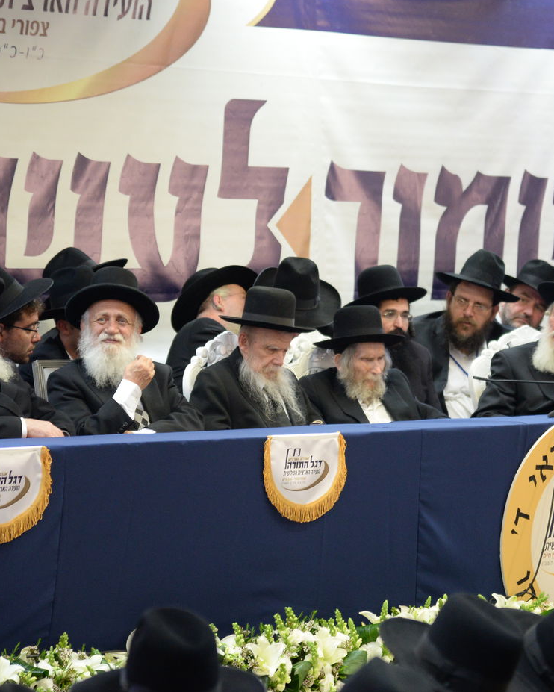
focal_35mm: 170
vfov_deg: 11.3
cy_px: 345
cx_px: 346
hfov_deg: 9.1
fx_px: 3483
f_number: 4
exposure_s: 1/60
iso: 2500
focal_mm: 120
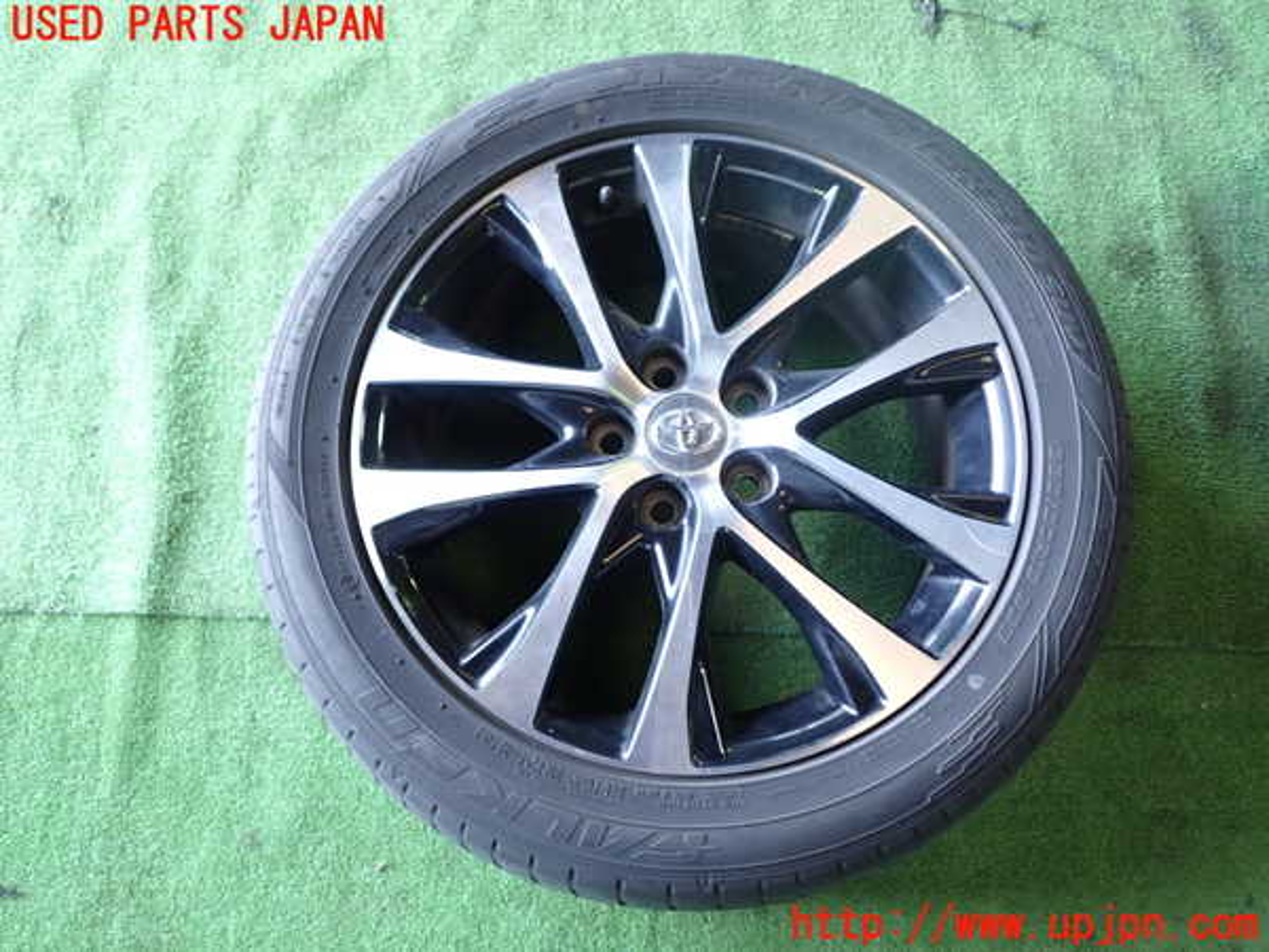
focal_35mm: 32
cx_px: 634
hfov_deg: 56.8
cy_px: 476
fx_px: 1173
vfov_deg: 44.2
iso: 200
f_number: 2.4
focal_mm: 5.79
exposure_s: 1/30
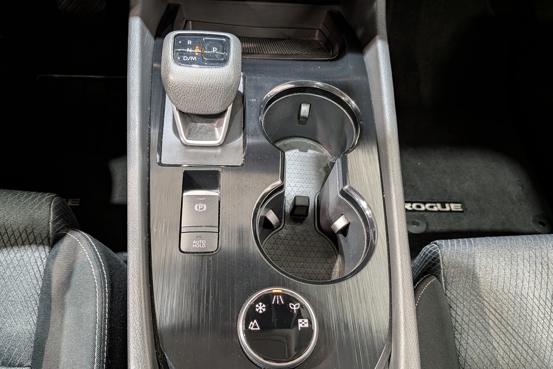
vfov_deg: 49.5
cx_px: 267
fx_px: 399
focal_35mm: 26
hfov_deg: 69.4
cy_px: 202
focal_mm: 4.53
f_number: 1.7
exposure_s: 1/17.1
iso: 346
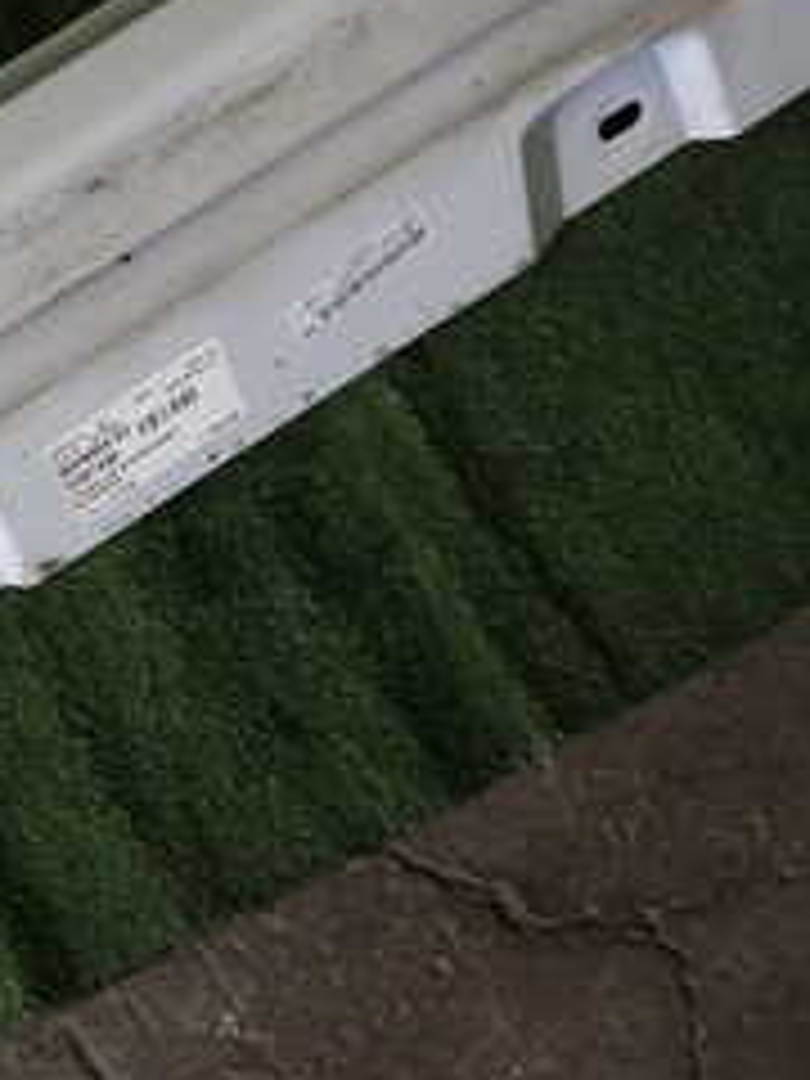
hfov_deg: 18.1
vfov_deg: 25.9
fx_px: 2340
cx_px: -284
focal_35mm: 75
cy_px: 666
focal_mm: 5.4
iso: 200
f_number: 2.3
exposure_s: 1/60
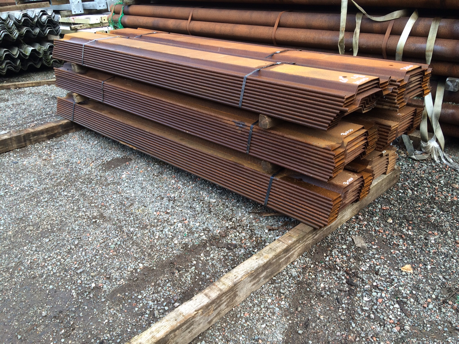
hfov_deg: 61.7
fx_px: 385
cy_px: 172
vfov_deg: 48.2
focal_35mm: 29
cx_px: 230
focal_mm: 4.15
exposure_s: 1/160
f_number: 2.2
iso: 32
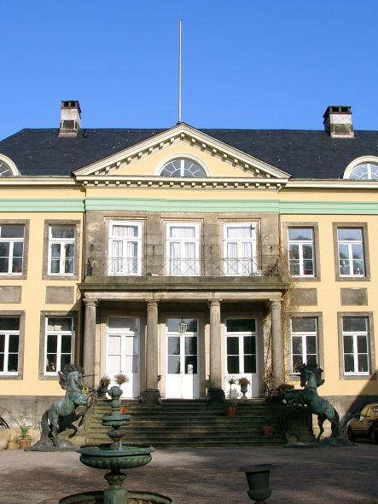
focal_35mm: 46
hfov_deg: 31.5
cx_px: 185
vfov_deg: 41.2
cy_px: 251
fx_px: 670
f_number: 4
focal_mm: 7.13
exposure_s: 1/946
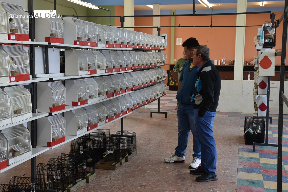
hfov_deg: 37.8
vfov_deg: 25.8
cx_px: 144
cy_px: 96
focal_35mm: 52
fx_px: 420
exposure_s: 1/100
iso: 400
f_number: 5
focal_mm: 35
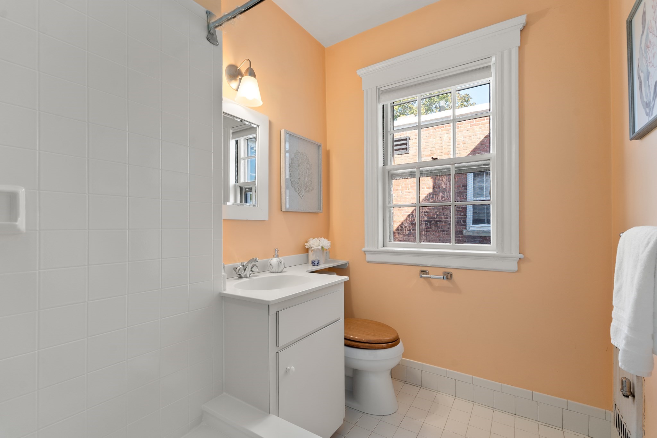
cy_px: 219
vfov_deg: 73.7
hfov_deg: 96.7
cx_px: 328
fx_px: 292
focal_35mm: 16
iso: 320
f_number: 7.1
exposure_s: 1/6
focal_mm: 16
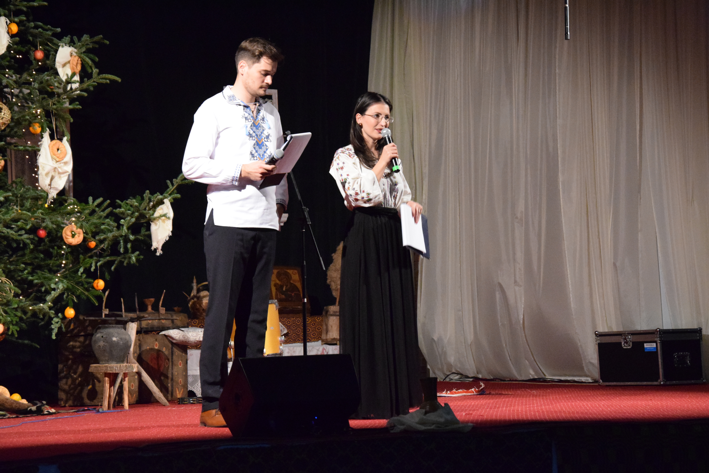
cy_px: 236
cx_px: 354
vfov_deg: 13.8
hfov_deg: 20.6
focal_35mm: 99
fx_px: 1950
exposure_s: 1/50
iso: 6400
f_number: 7.1
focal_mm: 66
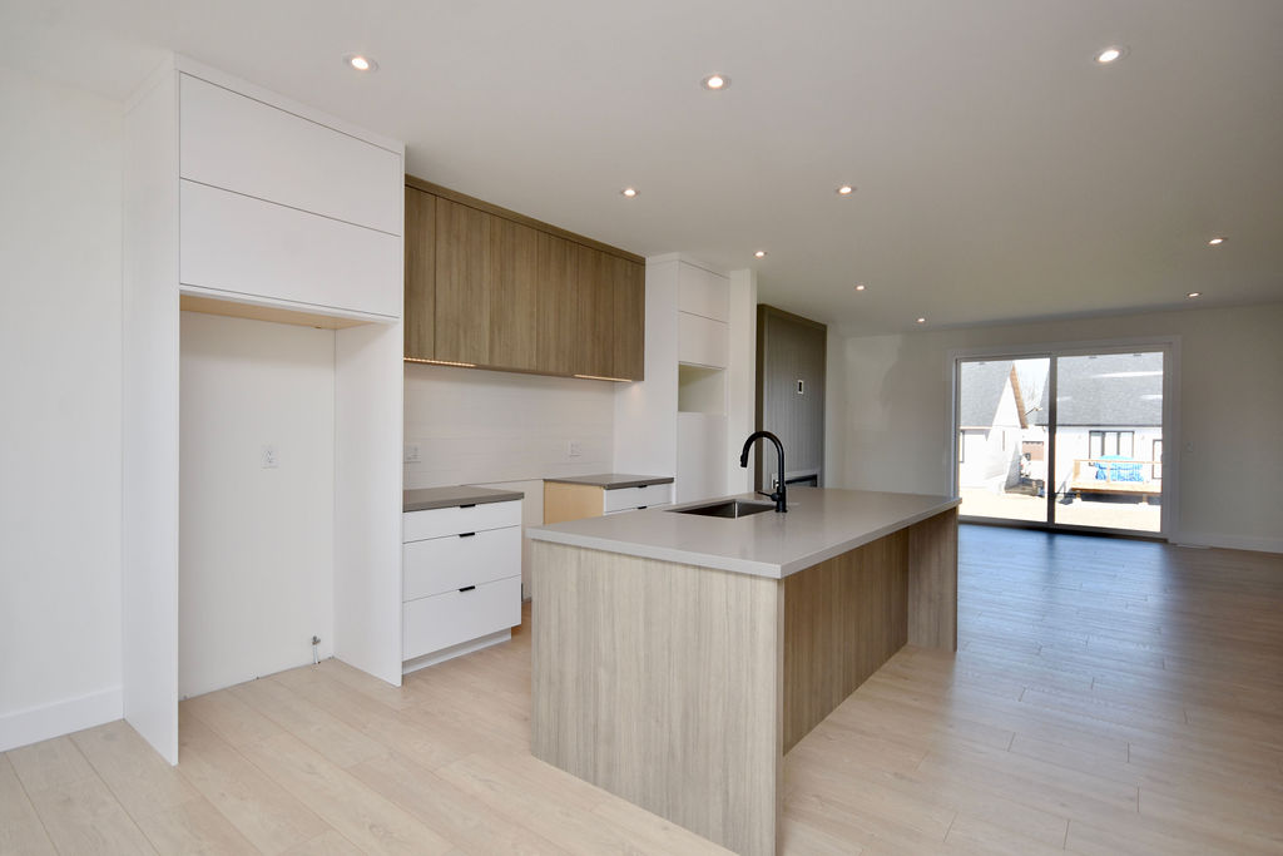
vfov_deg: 69.7
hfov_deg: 92.4
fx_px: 615
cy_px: 428
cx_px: 642
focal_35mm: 17
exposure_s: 1/125
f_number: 5.6
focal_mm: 11.5
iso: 140
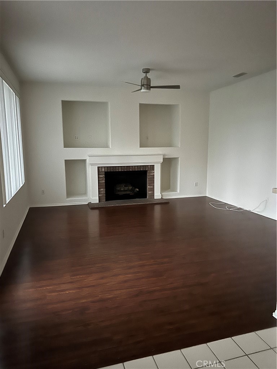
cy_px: 184
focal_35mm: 26
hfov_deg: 53.1
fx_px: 277
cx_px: 138
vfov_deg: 67.3
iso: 800
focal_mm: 5.7
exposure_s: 1/11
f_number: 1.5
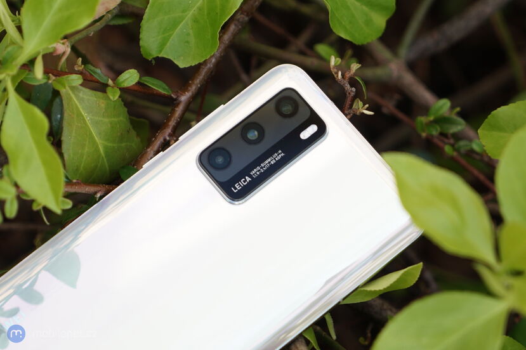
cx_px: 263
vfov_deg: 19.4
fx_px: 1022
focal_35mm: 70
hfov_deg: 28.9
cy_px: 175
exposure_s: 1/125
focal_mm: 70
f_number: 4.5
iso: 160
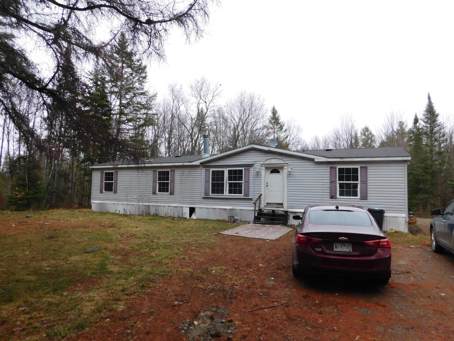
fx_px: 302
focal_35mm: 23
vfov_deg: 58.9
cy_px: 170
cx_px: 227
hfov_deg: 73.9
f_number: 3
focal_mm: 4
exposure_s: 1/400
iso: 125
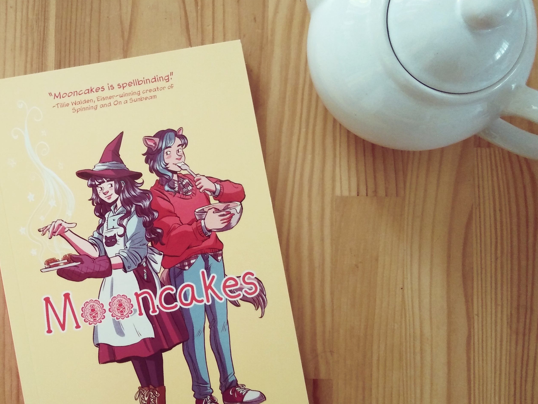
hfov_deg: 42.6
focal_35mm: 43
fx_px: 668
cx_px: 139
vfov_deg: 33.6
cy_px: 215
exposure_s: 1/20
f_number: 2.2
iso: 353
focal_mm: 3.46
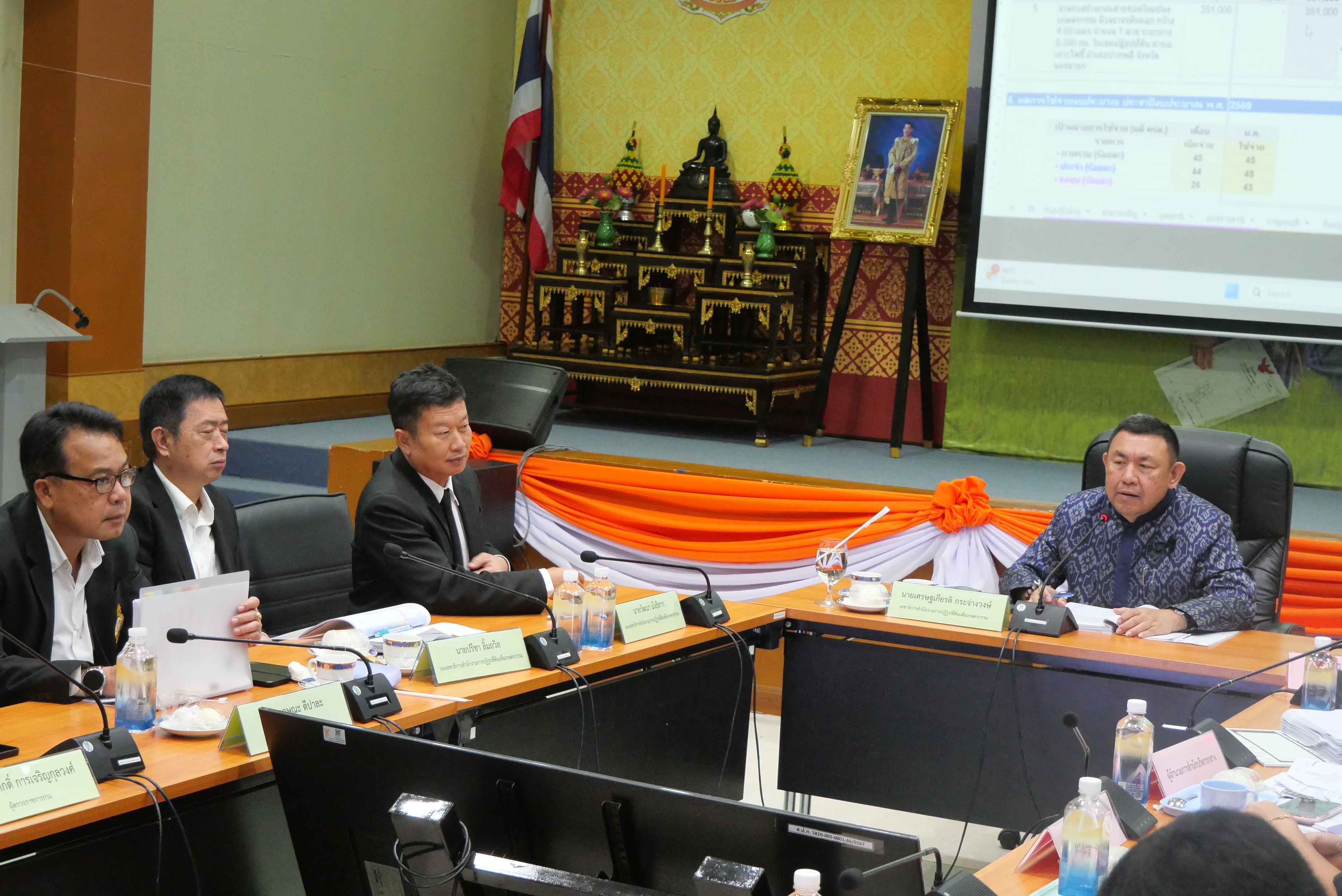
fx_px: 2462
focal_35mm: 66
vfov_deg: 20.6
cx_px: 671
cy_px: 448
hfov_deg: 30.5
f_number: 5
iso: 3200
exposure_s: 1/80
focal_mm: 32
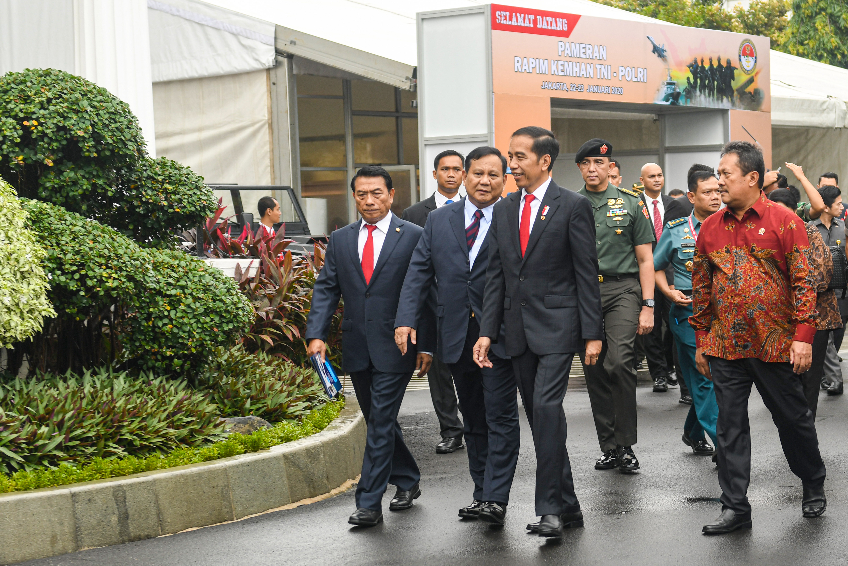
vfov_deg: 18.9
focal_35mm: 72
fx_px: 1696
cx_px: 424
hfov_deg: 28.1
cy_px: 283
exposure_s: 1/160
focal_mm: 48
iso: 200
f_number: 3.2
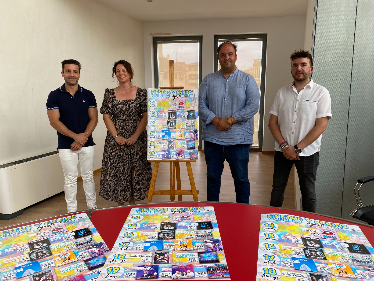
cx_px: 187
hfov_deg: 67.3
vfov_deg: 53.1
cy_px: 140
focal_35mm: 26
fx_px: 281
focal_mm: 4.25
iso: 32
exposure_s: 1/122
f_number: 1.8
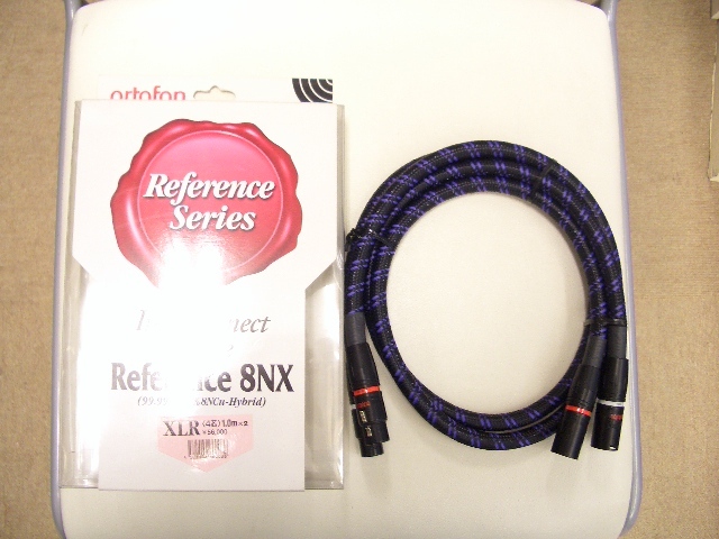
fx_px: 727
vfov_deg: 40.7
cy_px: 270
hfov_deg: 52.6
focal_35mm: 35
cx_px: 360
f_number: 2.6
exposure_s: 1/8
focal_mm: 5.8
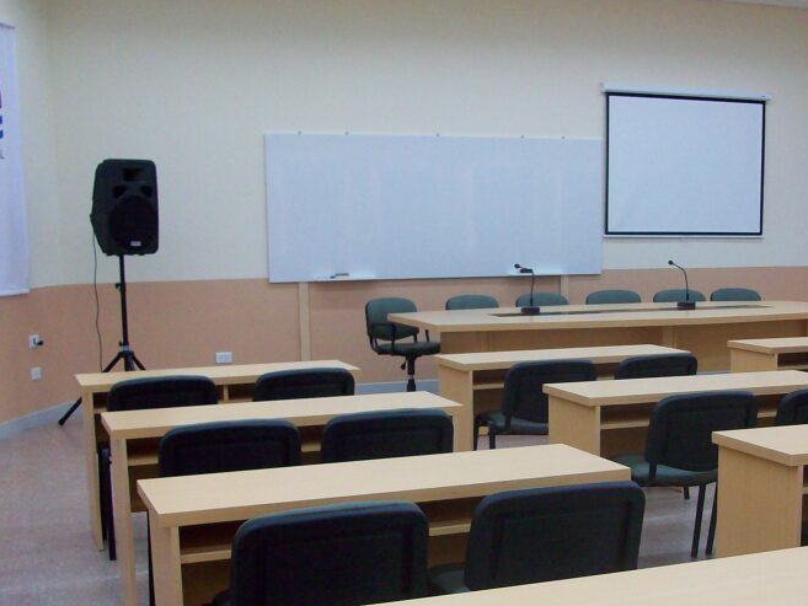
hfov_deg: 35.7
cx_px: 550
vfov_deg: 27.3
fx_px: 1237
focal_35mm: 53
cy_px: 420
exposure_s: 1/43.1
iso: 160
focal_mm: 5.7
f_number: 2.8
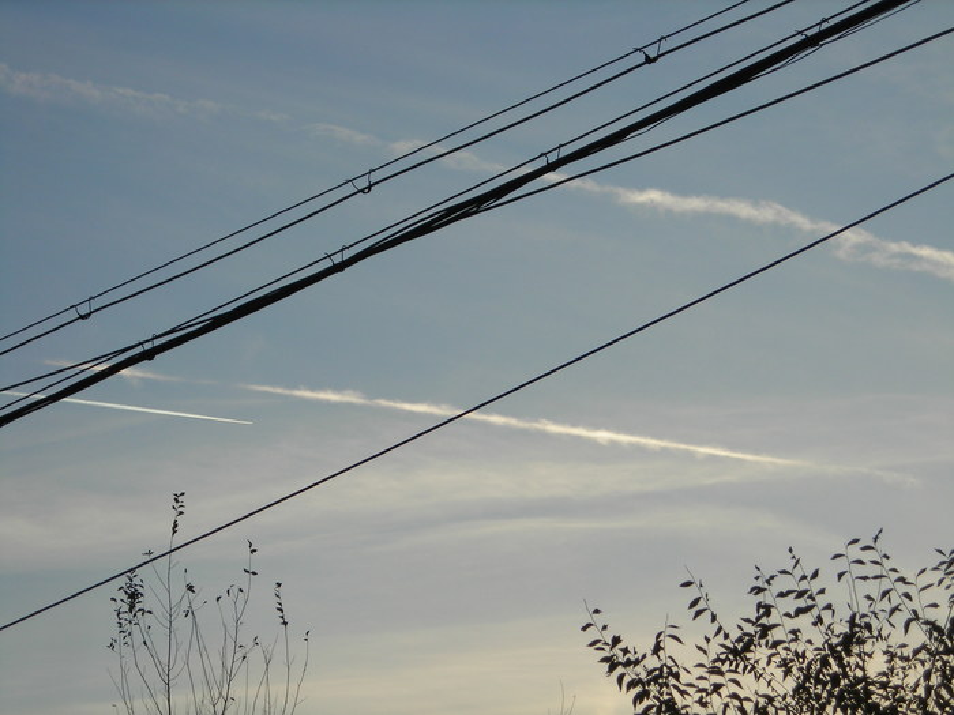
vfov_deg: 12.8
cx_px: 477
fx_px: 3197
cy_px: 358
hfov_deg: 17.0
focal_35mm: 116
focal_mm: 19.2
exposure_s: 1/126
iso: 50
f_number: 5.3
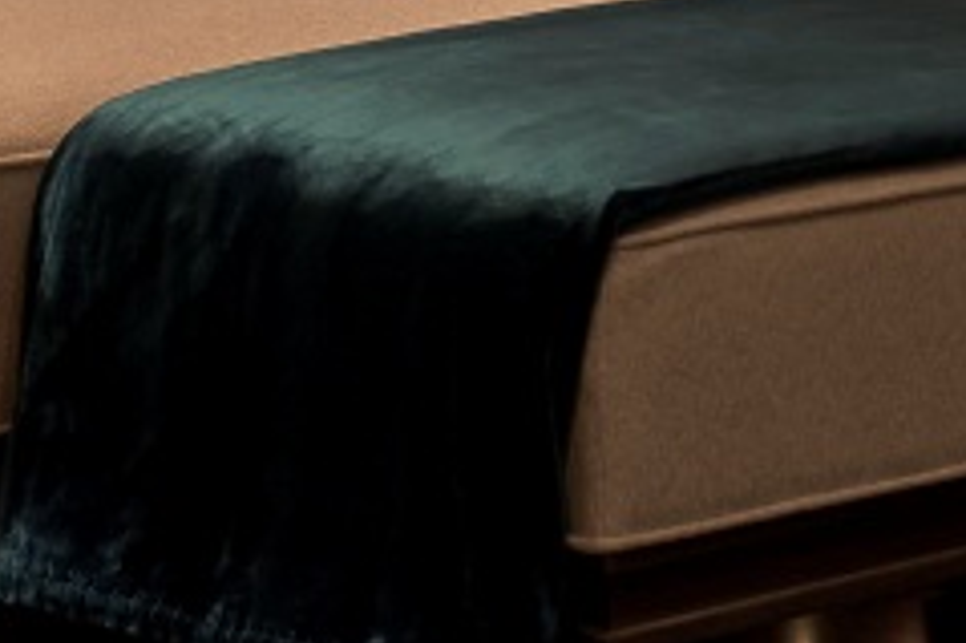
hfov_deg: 10.7
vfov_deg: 7.2
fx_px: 4853
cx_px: 1750
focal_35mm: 181
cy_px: -732
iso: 320
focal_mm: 36
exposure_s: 1/3
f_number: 5
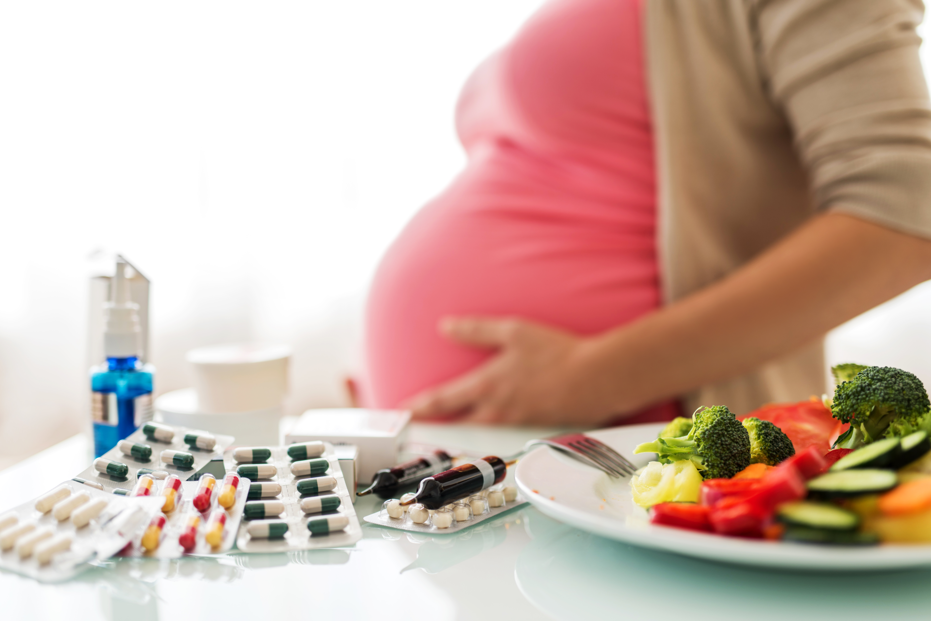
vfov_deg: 27.0
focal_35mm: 50
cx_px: 466
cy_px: 310
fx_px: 1293
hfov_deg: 39.6
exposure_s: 1/160
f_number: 1.8
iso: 64
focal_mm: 50
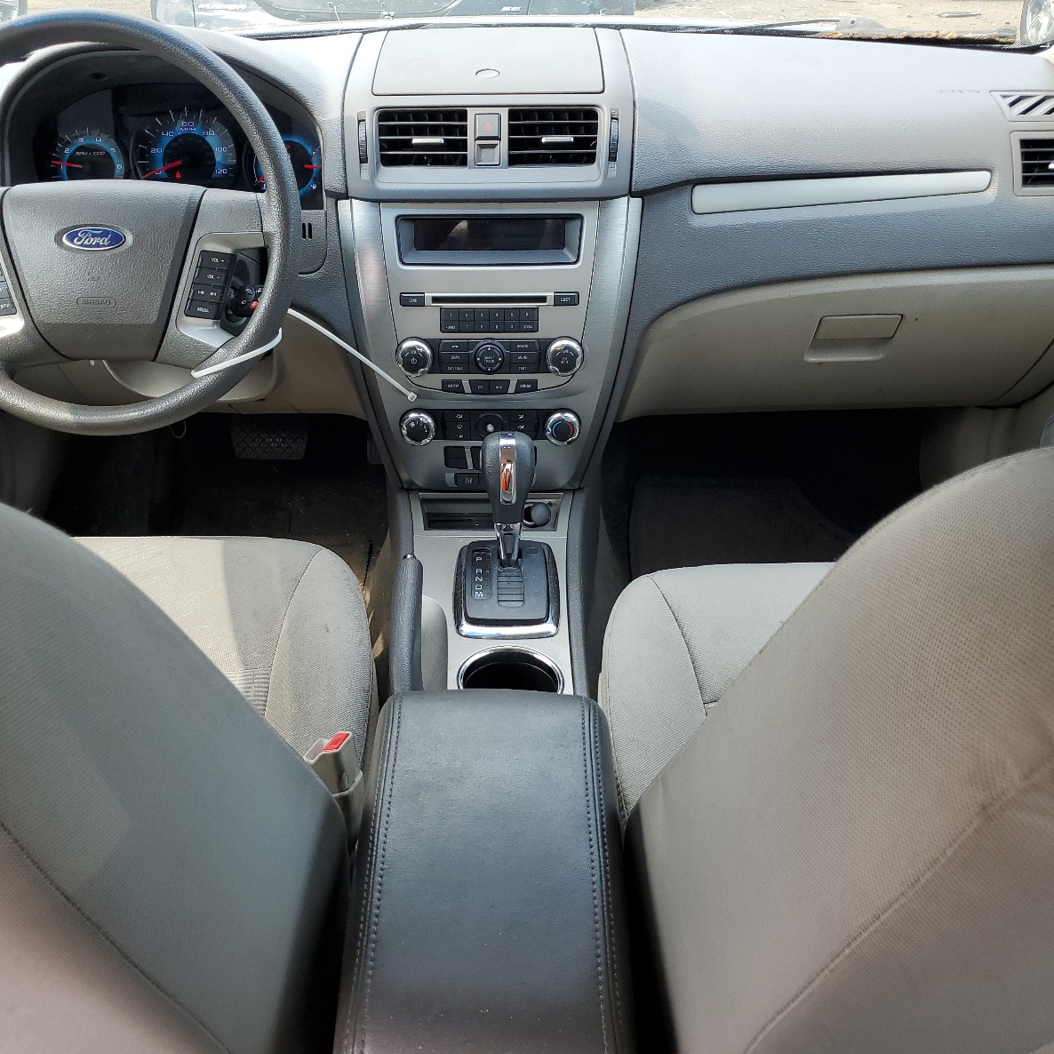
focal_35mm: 31
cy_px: 523
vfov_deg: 52.5
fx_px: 1068
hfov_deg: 52.4
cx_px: 467
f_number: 1.5
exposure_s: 1/303
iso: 50
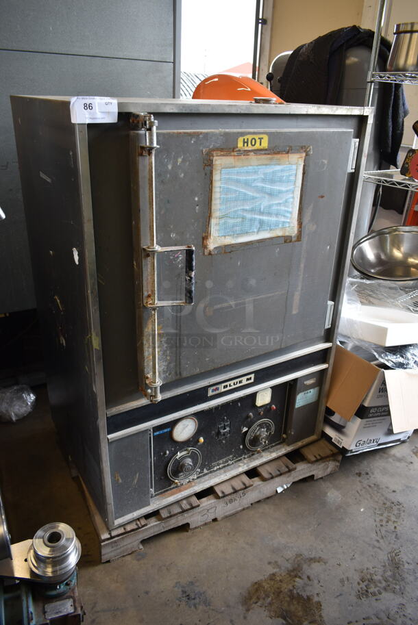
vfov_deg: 67.3
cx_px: 209
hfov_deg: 48.0
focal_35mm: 27
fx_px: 470
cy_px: 312
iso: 250
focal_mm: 18
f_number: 3.5
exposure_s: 1/30
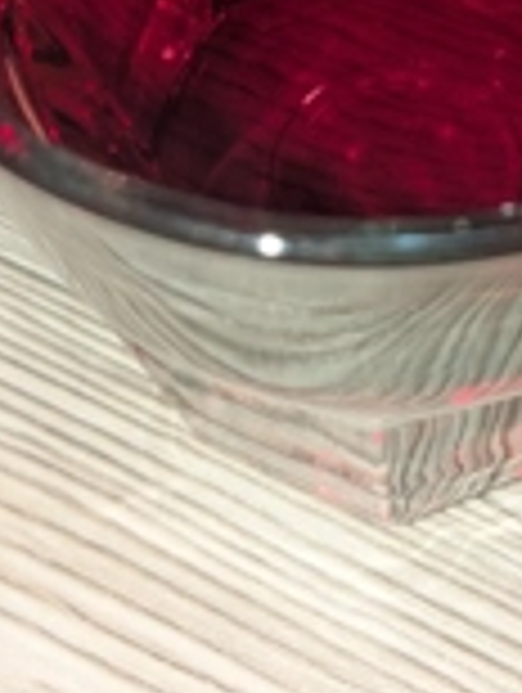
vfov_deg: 26.1
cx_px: 418
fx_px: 1404
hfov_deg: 20.8
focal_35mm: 70
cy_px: -27
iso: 152
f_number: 1.73
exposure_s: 1/99.9
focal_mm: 4.38
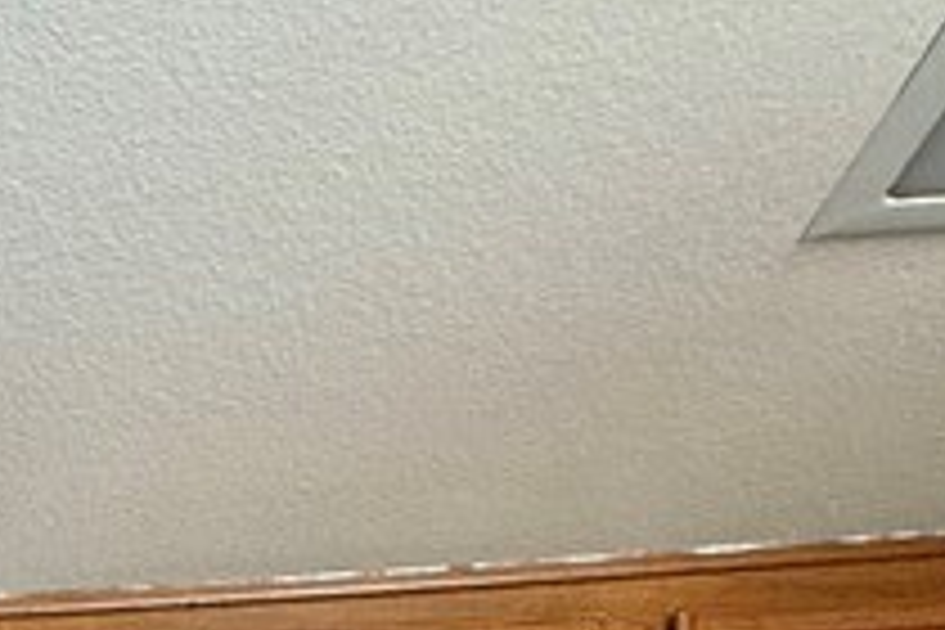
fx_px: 1864
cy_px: 1714
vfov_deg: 12.4
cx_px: -216
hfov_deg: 25.3
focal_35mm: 71
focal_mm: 2.22
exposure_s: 1/60
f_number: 2.2
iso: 400
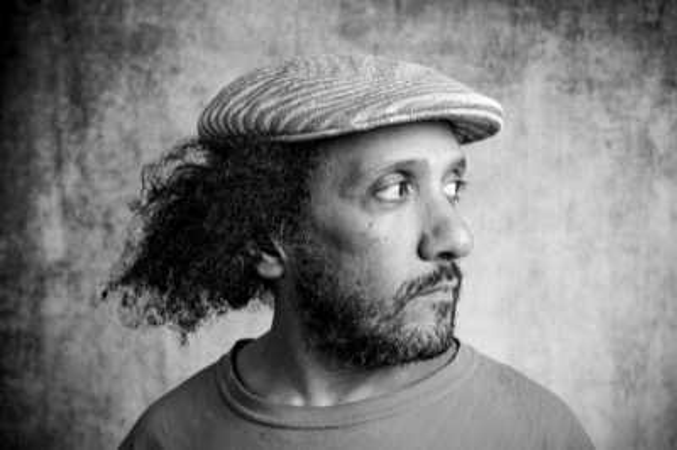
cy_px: 225
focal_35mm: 41
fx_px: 770
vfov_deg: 32.6
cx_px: 338
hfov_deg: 47.4
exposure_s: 1/60
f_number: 4
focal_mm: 27.5
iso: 800
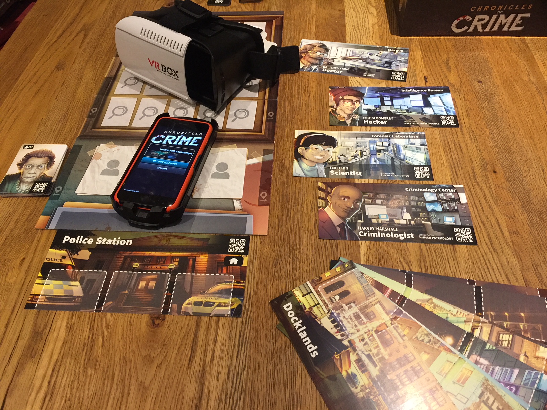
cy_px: 205
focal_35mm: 29
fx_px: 458
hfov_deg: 61.7
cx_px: 274
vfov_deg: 48.2
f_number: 2.2
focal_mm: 4.15
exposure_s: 1/17
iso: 125
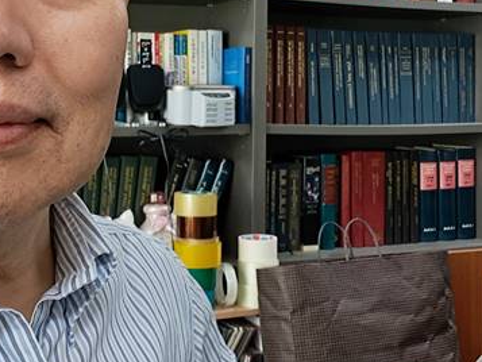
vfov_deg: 23.0
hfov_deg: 30.7
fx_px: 878
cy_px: 76
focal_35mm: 63
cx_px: 220
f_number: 2.2
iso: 80
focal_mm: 3.39
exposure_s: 1/60
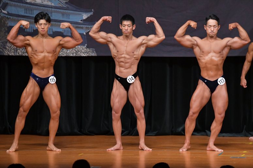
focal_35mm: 270
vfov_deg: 5.1
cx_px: 126
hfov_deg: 7.6
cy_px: 84
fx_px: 1897
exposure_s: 1/400
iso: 5000
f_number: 5.6
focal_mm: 180
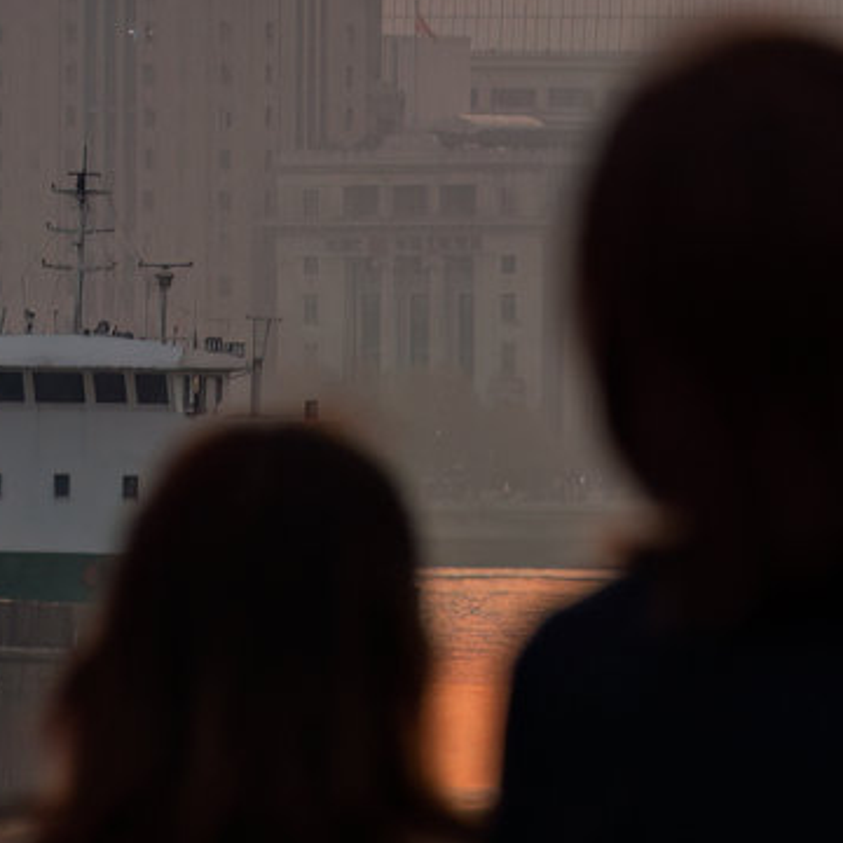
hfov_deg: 2.3
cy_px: -506
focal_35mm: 755
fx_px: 20802
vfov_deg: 2.3
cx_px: 686
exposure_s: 1/320
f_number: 9
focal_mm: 200
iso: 320
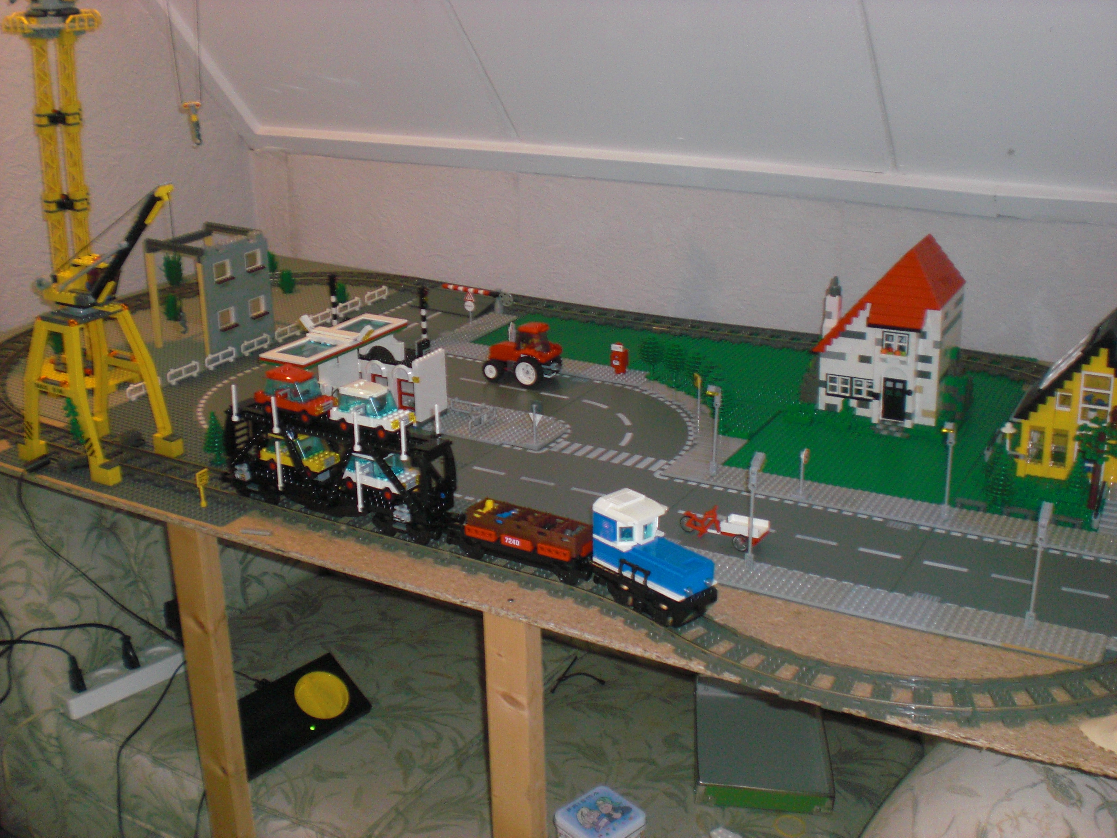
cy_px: 419
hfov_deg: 49.0
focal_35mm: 38
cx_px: 558
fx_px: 1226
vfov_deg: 37.7
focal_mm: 6.3
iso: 200
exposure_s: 1/30
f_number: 3.1
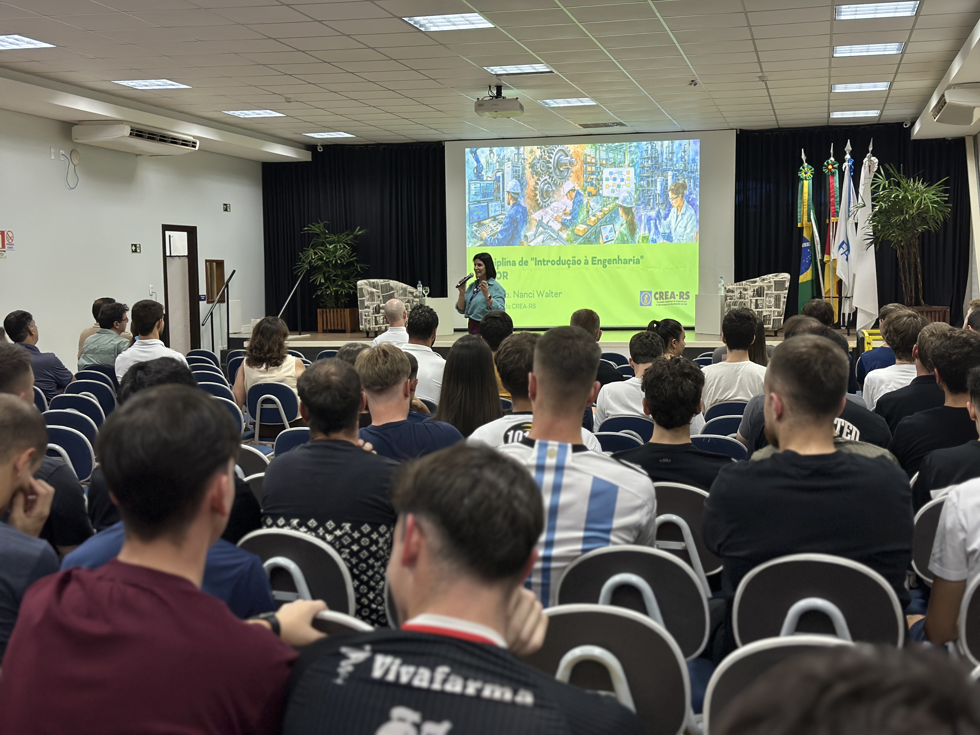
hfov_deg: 39.7
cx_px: 490
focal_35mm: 48
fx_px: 1359
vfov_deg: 30.3
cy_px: 368
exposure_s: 1/60
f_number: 1.78
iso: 125
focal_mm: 6.86
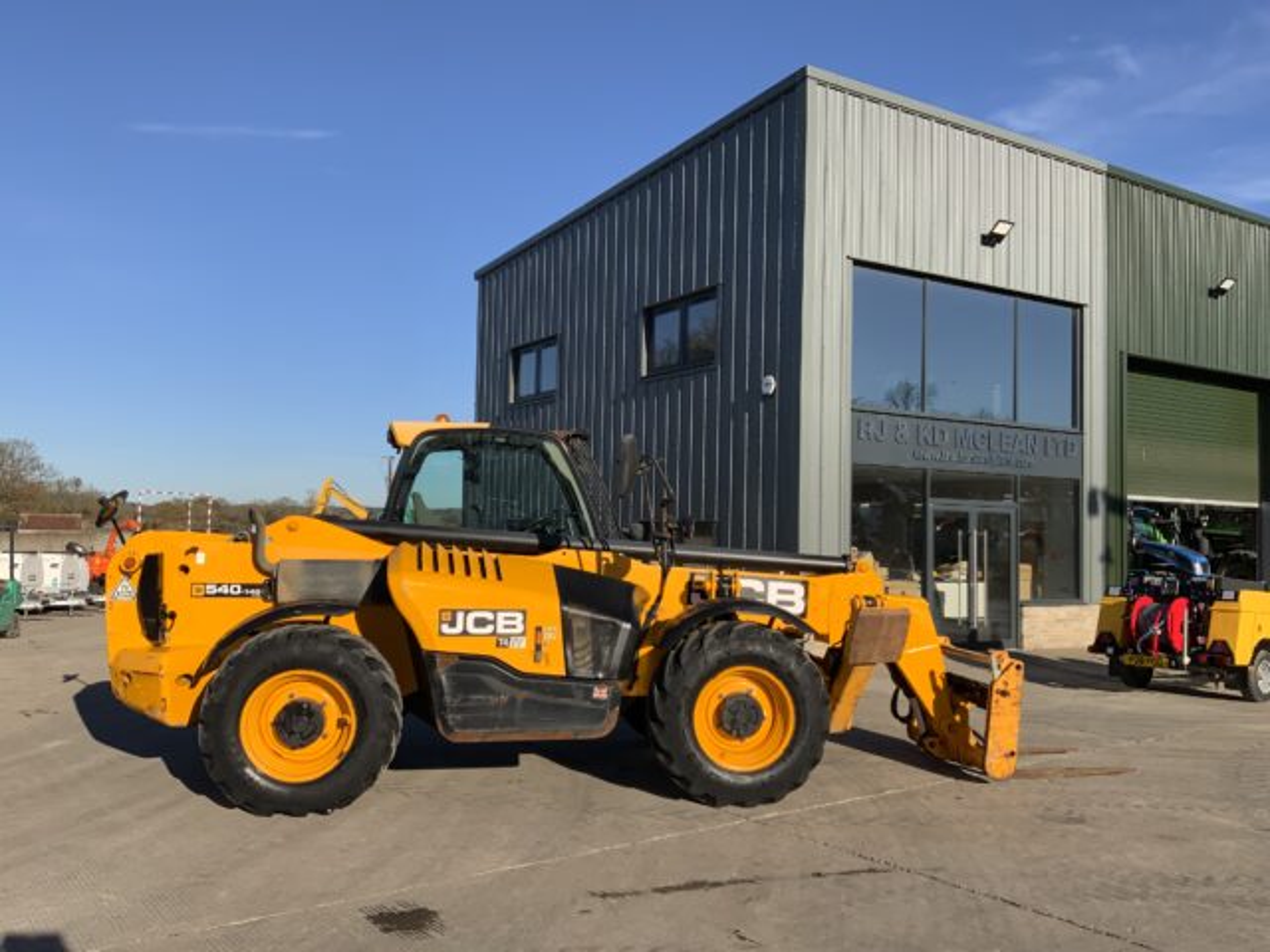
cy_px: 476
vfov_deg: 48.2
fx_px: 1064
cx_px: 635
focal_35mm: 29
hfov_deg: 61.7
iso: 16
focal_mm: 3
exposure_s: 1/2141
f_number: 1.8
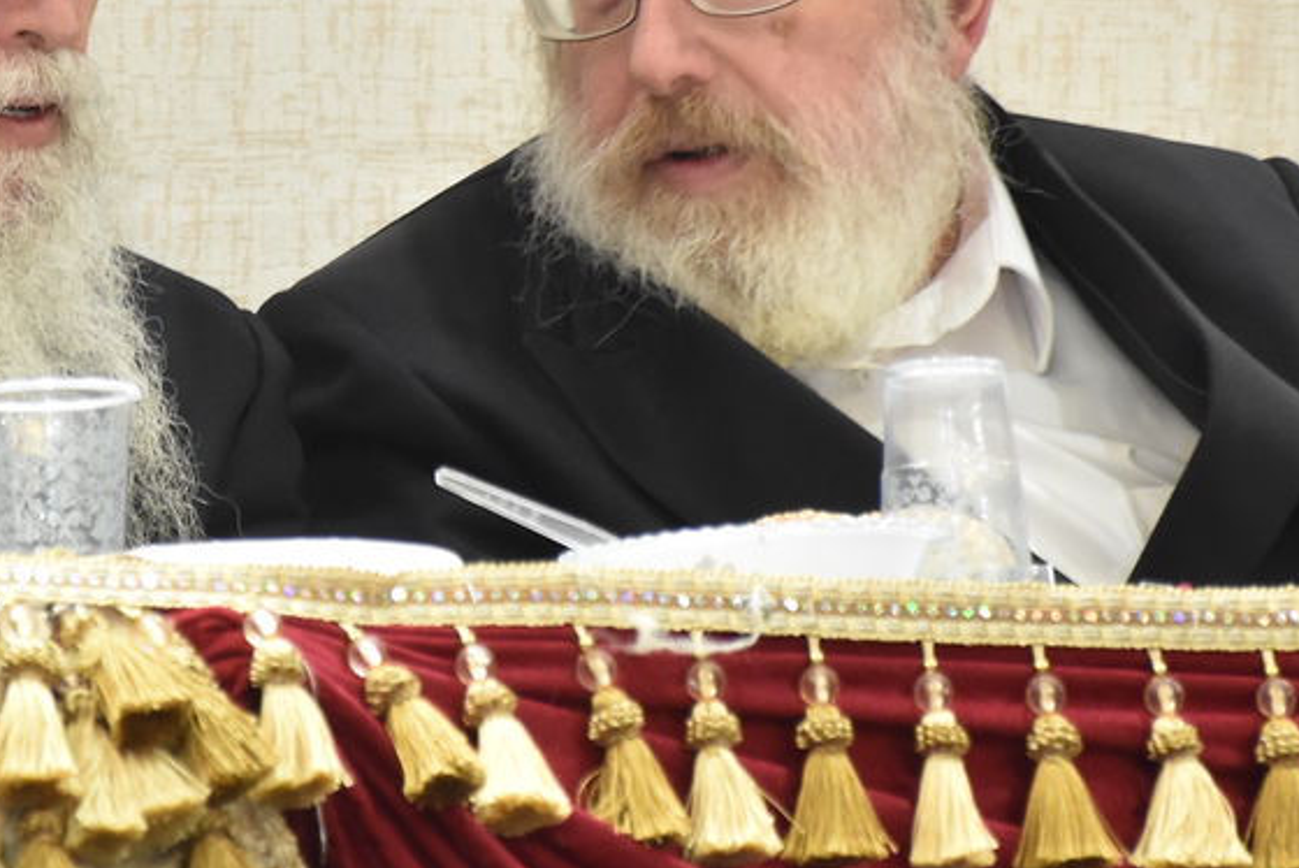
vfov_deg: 2.6
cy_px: 116
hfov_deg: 3.9
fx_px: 18953
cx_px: 385
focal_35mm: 525
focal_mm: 140
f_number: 5.6
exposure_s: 1/60
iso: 1600
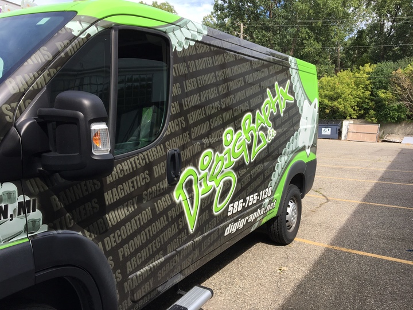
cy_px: 155
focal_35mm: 29
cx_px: 206
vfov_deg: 48.2
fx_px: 346
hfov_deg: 61.7
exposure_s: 1/836
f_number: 2.2
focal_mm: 4.15
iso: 25
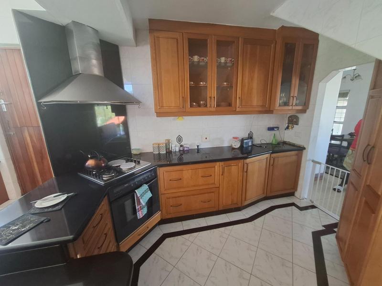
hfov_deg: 106.2
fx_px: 143
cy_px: 143
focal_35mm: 13
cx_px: 191
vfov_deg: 89.9
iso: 200
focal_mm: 1.74
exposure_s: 1/40
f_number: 2.2
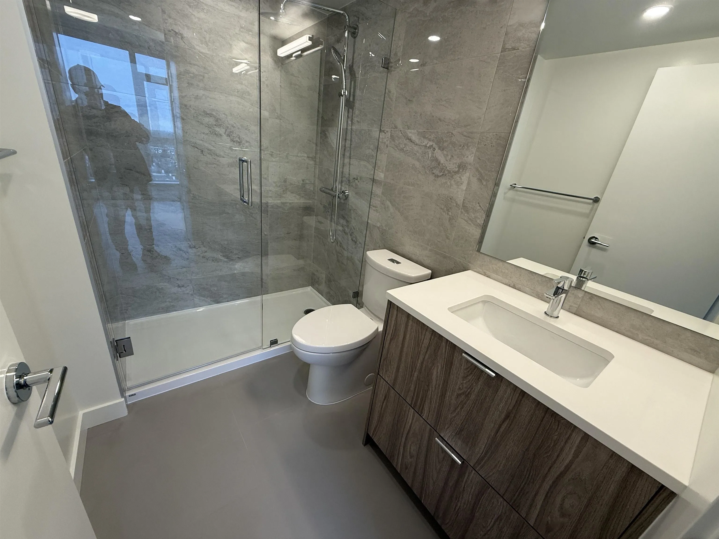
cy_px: 270
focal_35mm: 14
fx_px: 291
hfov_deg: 102.1
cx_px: 360
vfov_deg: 85.7
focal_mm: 2.22
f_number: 2.2
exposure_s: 1/120
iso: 125
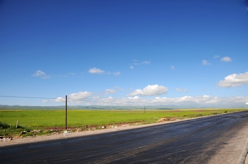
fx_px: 165
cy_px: 82
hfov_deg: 73.8
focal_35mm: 24
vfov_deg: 53.0
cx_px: 124
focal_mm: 16
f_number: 5.6
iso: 200
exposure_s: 1/1000
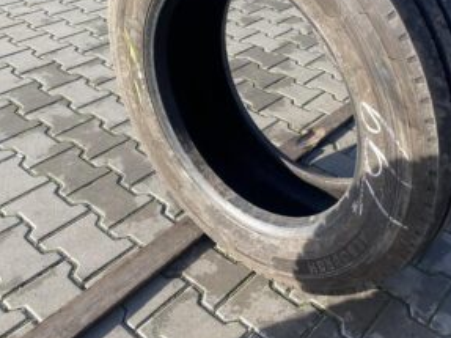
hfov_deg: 46.9
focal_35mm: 39
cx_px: 311
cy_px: 105
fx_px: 508
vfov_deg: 36.3
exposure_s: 1/460
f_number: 1.8
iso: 32
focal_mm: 4.25
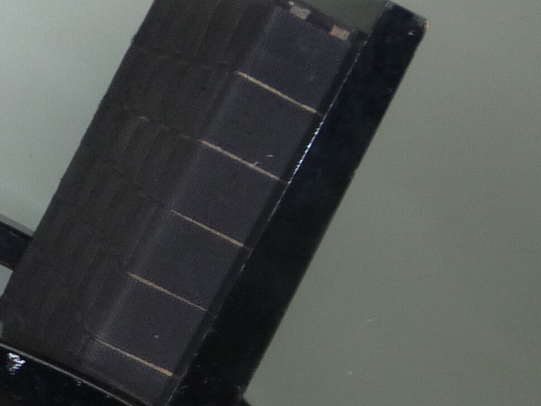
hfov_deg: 16.7
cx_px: -103
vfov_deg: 12.7
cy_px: 505
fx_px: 1766
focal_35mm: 113
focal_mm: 5.2
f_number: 3.3
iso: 100
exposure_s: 1/30
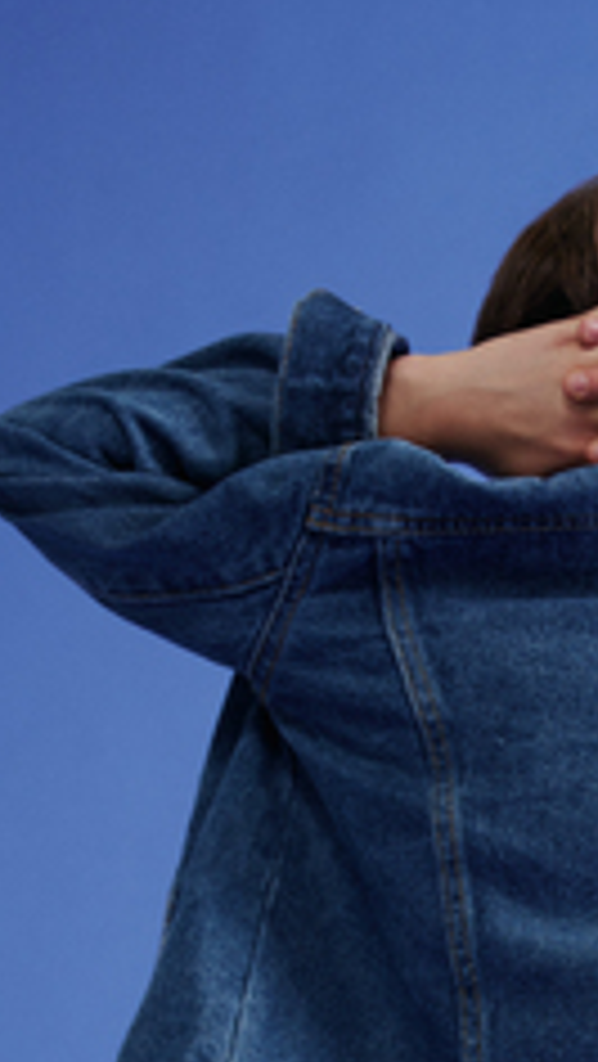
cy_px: 999
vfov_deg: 24.4
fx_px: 2365
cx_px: 661
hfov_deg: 14.1
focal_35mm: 84
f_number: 7.1
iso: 400
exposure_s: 1/125
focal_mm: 42
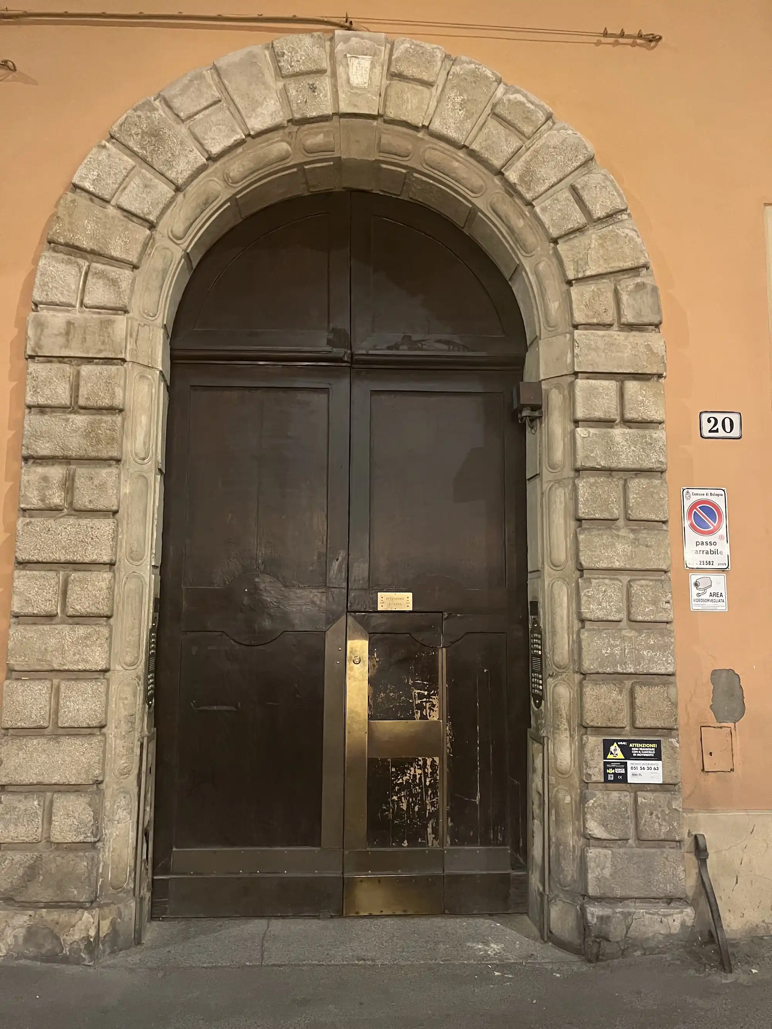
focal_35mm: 26
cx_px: 386
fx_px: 773
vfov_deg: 67.3
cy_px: 514
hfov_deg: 53.1
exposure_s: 1/25
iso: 640
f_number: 1.6
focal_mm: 5.1
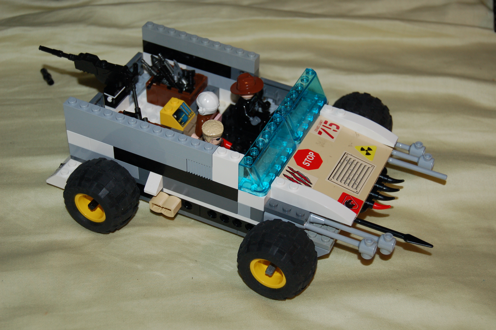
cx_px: 248
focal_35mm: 63
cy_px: 165
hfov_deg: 31.9
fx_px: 867
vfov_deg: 21.5
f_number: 5.3
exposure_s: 1/60
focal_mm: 42
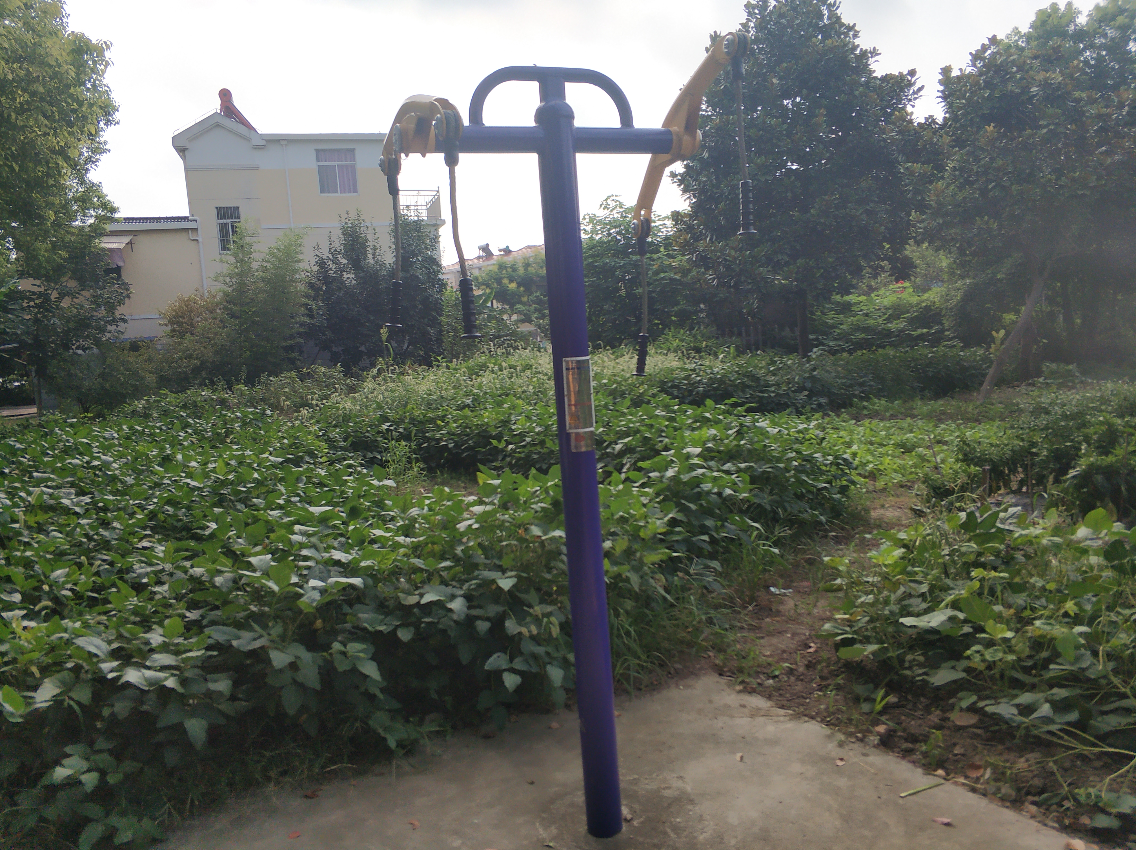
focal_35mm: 27
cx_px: 568
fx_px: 885
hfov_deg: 65.4
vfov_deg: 51.3
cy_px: 425
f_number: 1.8
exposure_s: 1/2363
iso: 314
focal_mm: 3.82
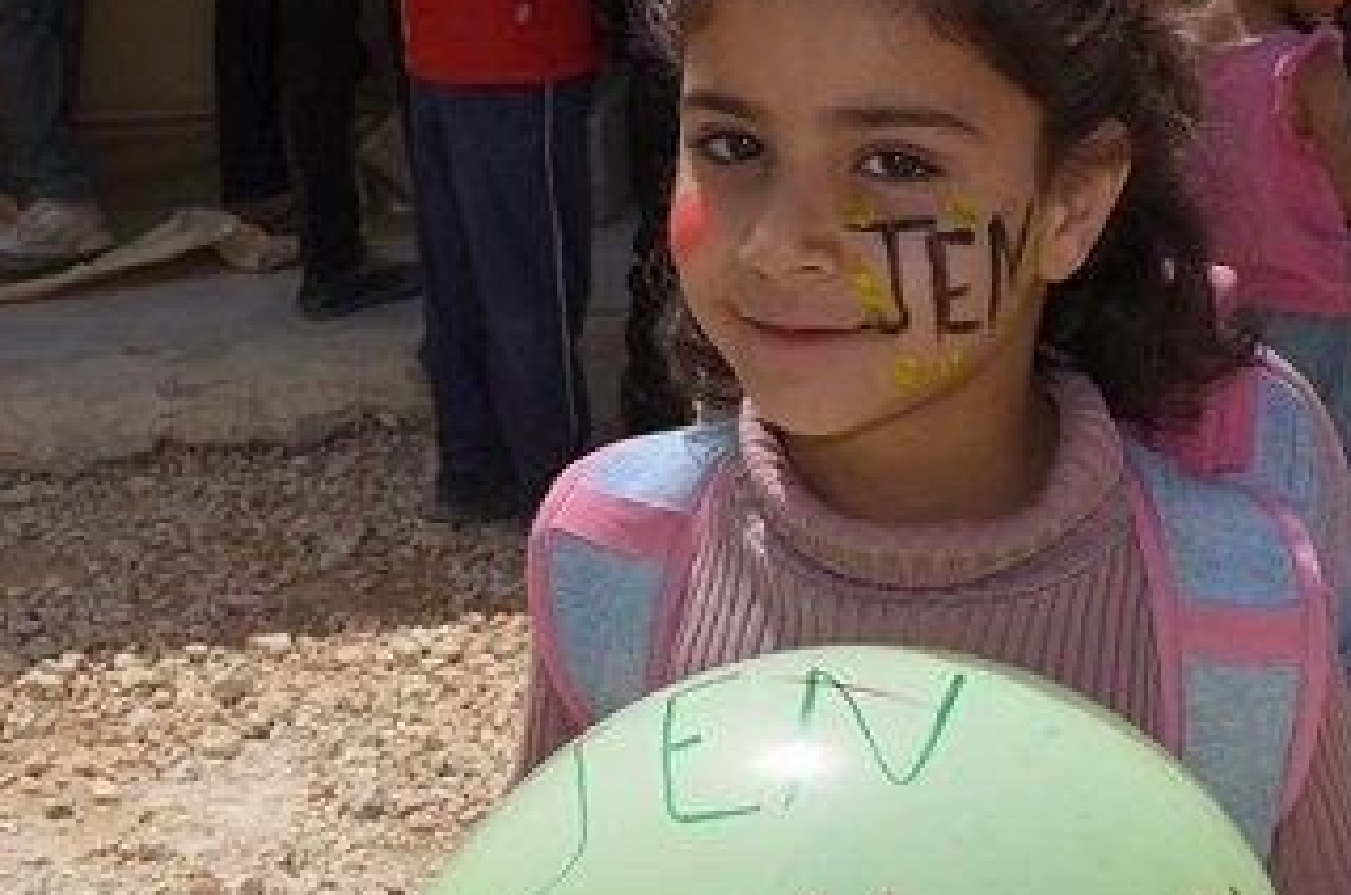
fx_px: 3221
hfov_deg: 23.5
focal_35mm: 86
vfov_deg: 15.8
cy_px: 589
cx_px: 1013
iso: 100
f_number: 11
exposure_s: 1/200
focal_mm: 29
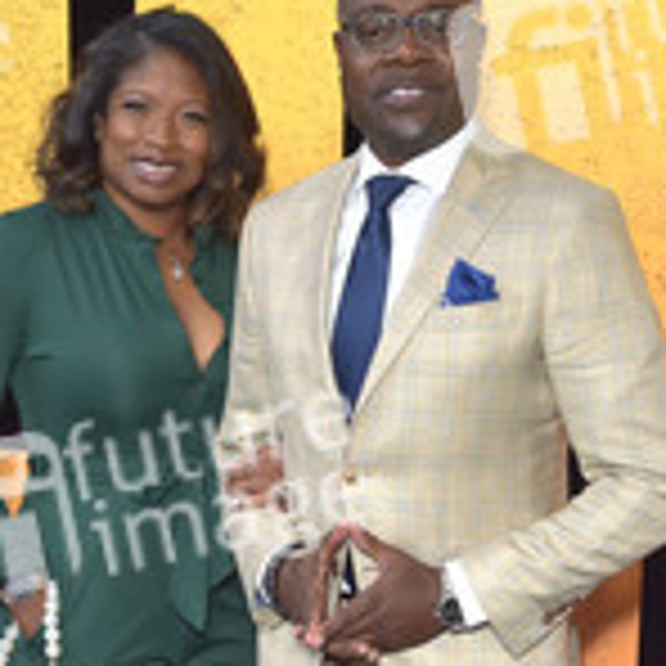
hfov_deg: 17.2
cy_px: 724
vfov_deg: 16.7
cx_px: 272
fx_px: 2198
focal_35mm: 101
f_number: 6.3
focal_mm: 44
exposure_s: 1/250
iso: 640
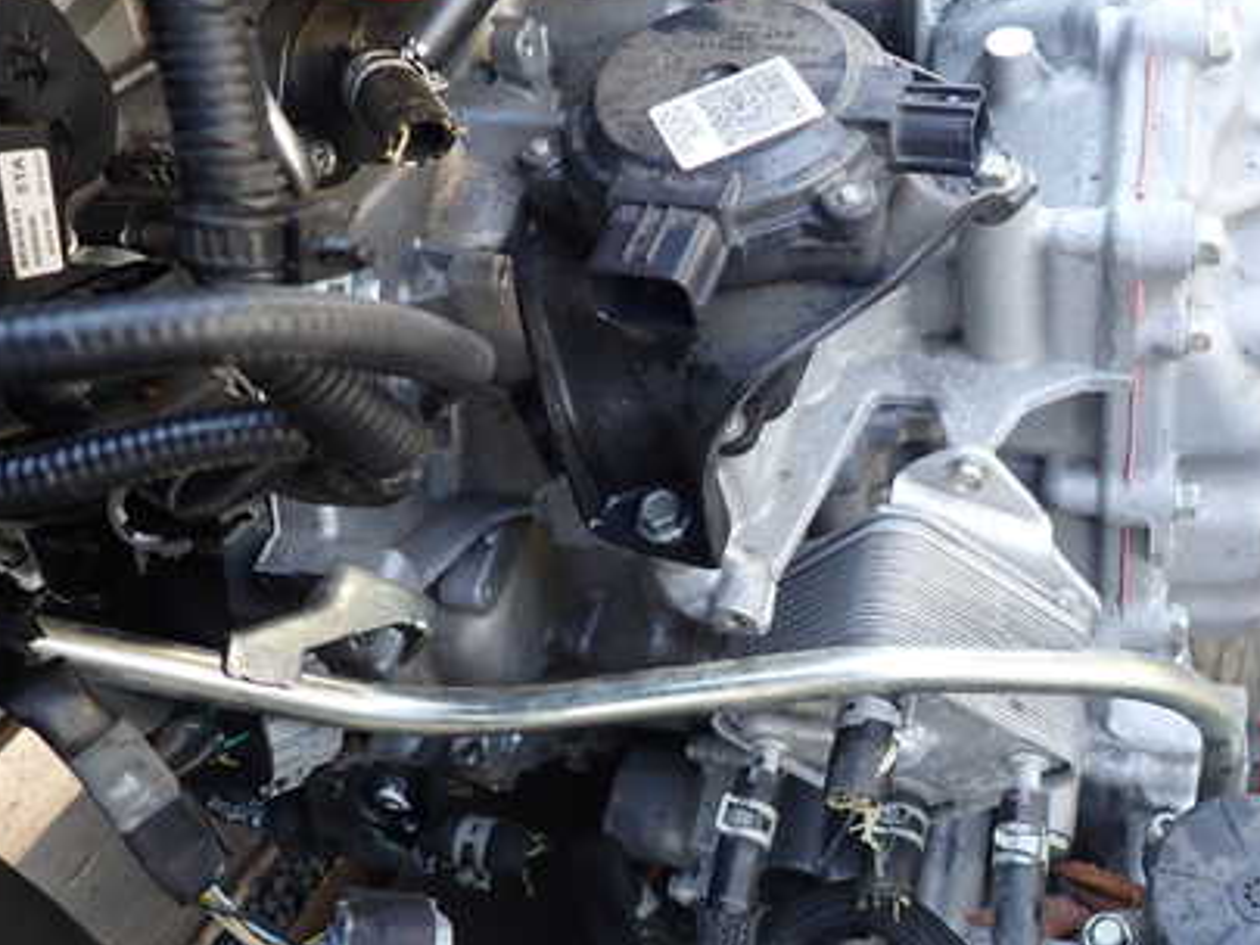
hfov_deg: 49.7
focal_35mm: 37
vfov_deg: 38.7
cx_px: 784
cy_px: 432
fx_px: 1347
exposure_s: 1/60
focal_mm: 4.5
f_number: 2
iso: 160
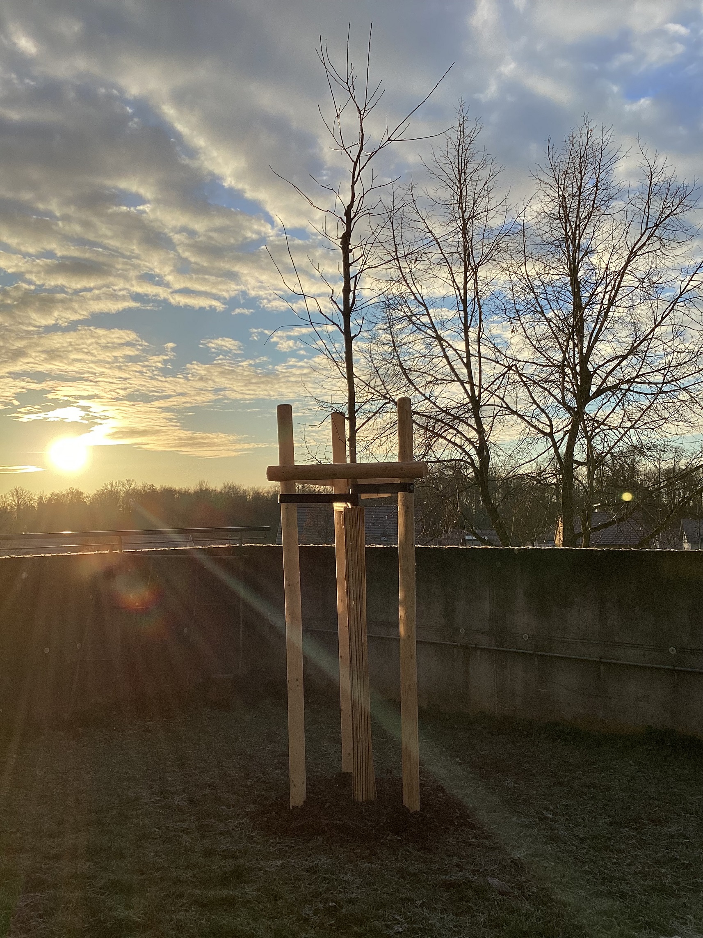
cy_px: 469
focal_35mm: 31
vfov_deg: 58.3
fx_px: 839
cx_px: 352
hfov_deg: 45.4
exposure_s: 1/1381
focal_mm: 3.3
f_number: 2.4
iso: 25
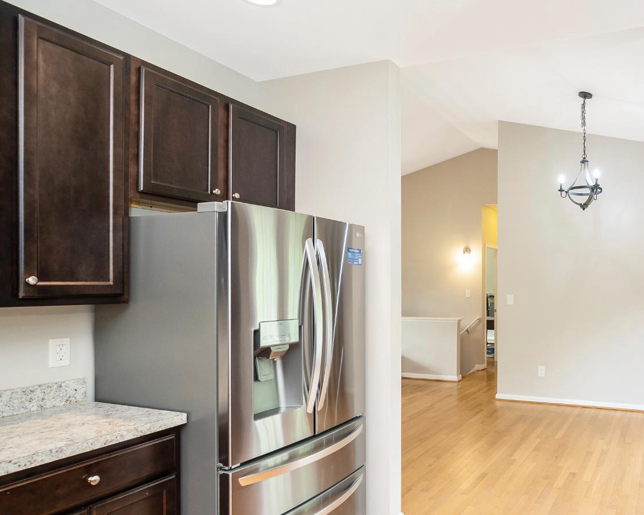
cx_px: 491
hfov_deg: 65.5
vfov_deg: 58.0
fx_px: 457
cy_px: 322
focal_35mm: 24
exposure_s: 1/60
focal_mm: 14
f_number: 4
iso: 400
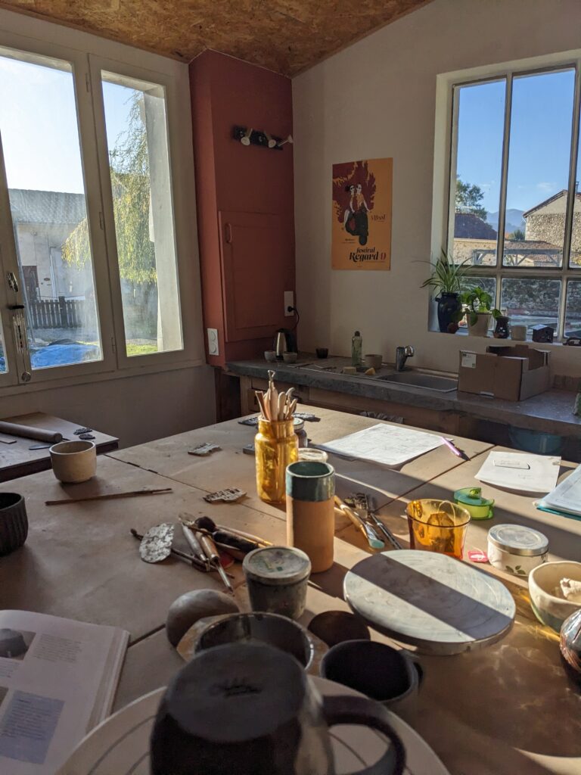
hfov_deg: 51.4
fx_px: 604
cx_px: 290
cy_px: 388
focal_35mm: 27
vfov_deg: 65.3
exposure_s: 1/1381
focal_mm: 4.38
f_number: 1.73
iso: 46
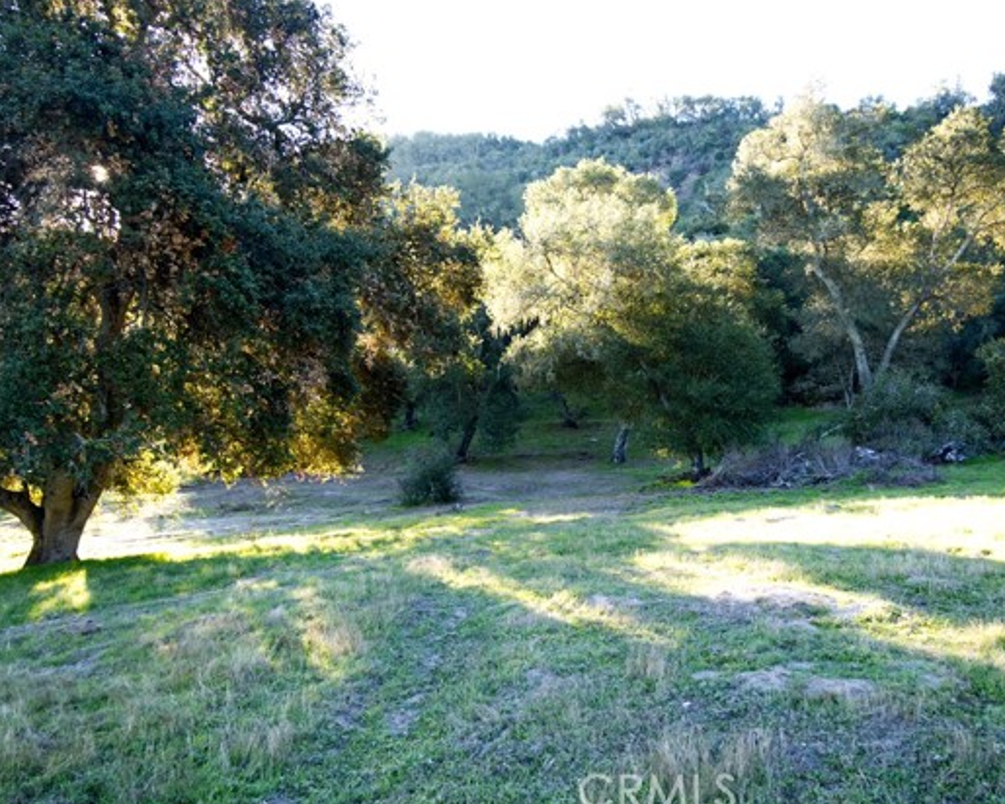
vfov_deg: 51.5
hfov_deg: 62.0
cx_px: 558
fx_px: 833
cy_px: 403
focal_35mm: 28
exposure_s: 1/100
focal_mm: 9
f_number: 2.8
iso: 100
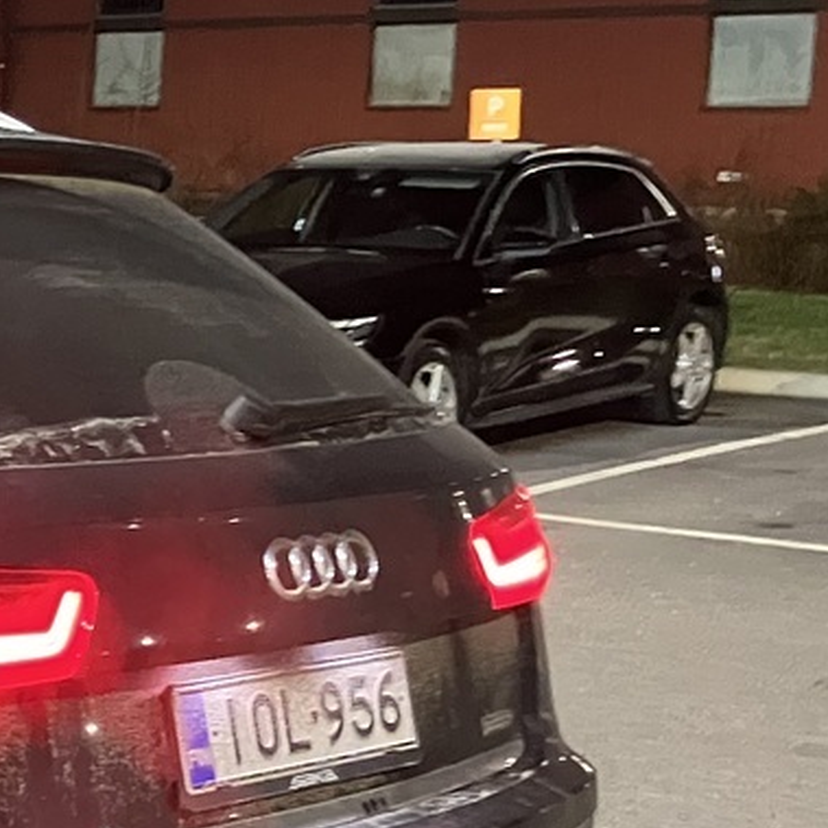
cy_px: 548
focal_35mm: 94
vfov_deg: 18.4
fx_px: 2544
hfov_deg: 16.5
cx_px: -478
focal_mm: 3.99
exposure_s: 1/24
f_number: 1.8
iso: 640
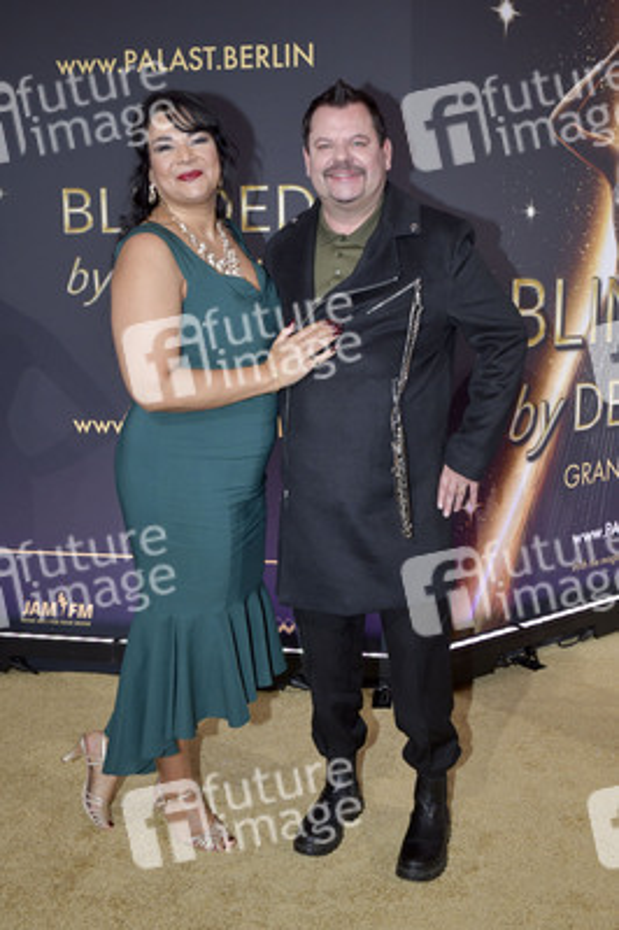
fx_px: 878
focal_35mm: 34
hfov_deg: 38.8
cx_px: 310
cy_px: 465
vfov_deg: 55.8
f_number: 6.3
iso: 1250
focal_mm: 34
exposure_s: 1/250
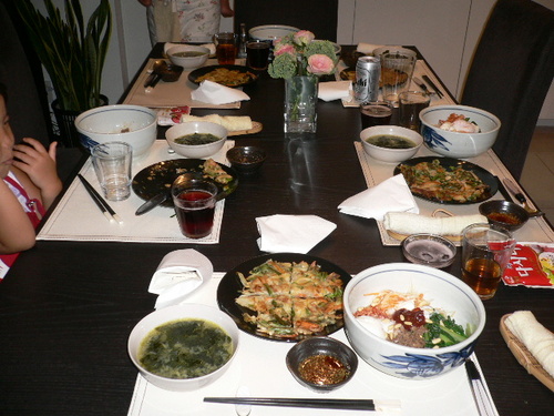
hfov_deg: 52.6
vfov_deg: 40.7
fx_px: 560
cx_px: 277
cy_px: 208
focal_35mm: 35
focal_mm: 5.8
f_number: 2.8
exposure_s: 1/60
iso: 100
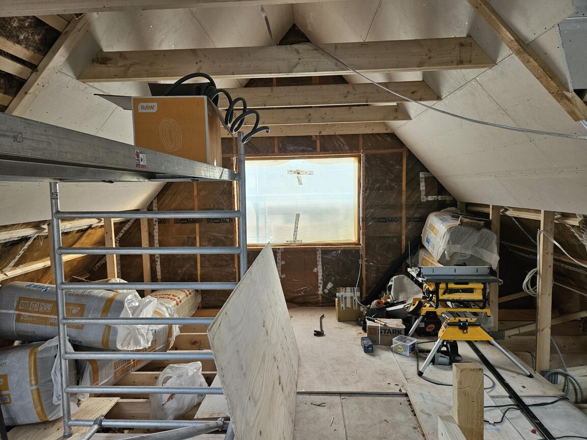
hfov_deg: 73.9
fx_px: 390
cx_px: 294
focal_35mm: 23
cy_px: 220
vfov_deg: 58.9
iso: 400
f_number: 1.8
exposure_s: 1/142
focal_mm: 5.4
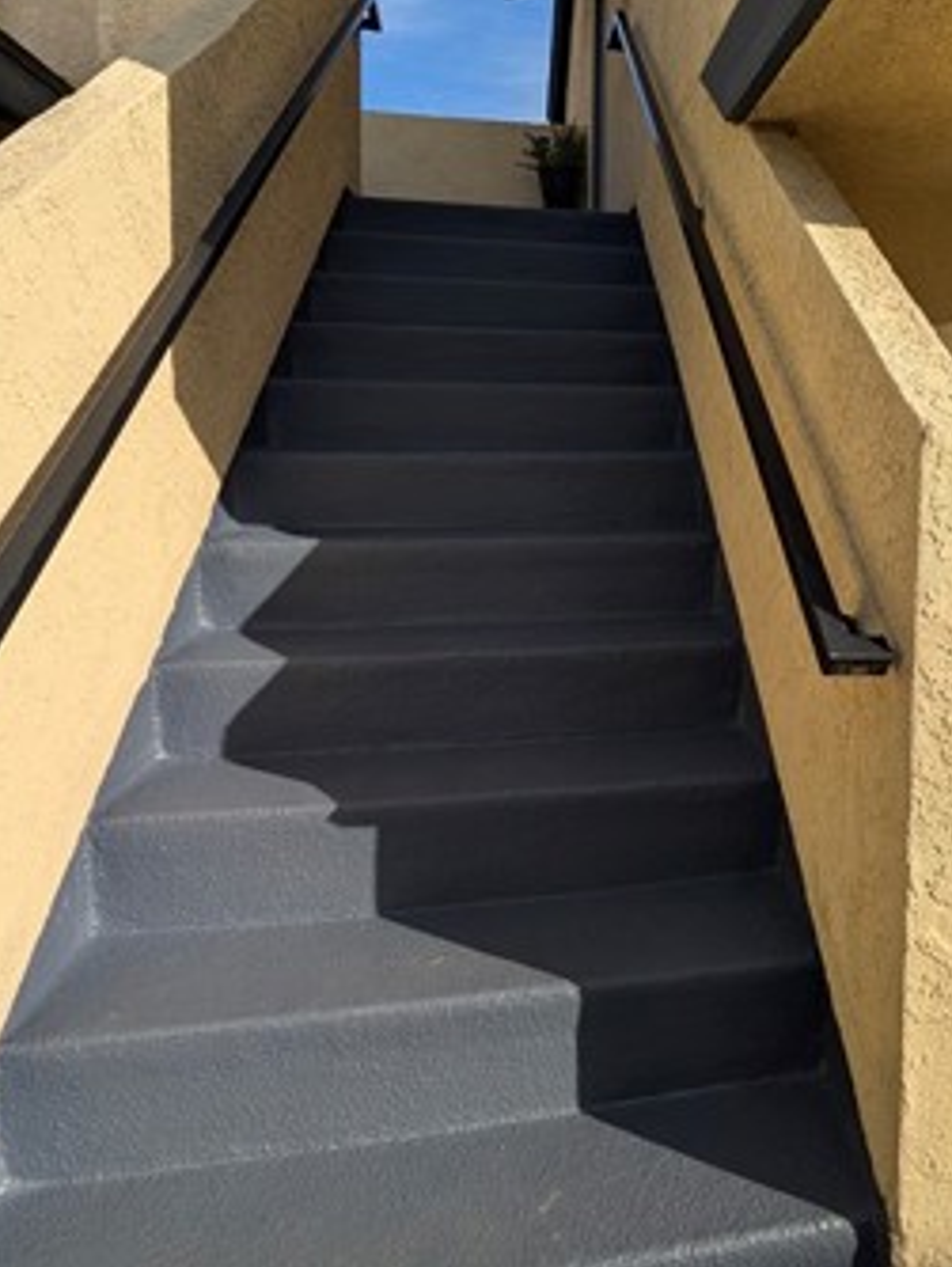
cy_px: 482
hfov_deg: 56.6
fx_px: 842
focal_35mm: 23
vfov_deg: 72.8
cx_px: 690
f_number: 1.7
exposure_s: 1/4505
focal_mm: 2.02
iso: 50
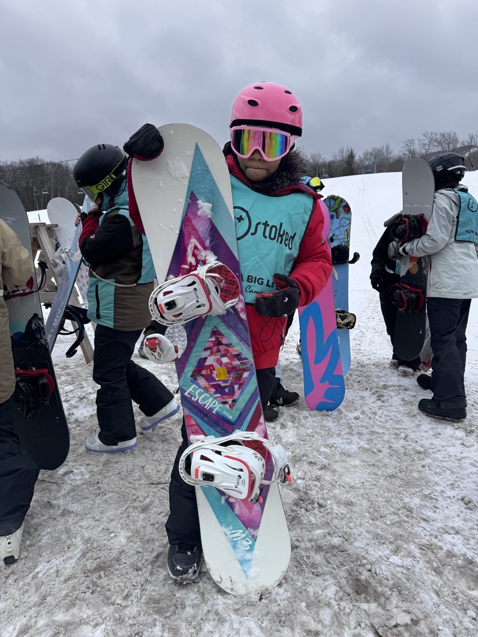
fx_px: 442
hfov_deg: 56.8
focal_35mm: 24
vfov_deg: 71.6
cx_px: 239
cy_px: 318
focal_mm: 6.76
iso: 80
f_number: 1.78
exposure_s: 1/2331
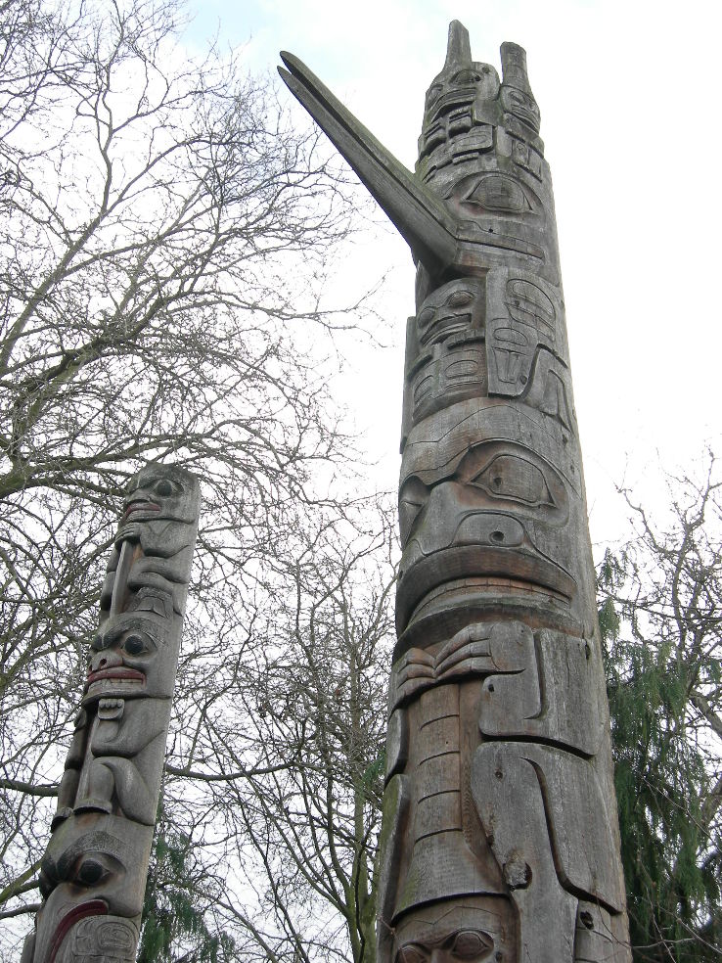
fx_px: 1390
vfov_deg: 38.2
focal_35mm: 50
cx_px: 361
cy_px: 482
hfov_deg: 29.1
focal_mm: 10.4
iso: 64
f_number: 4.4
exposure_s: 1/101
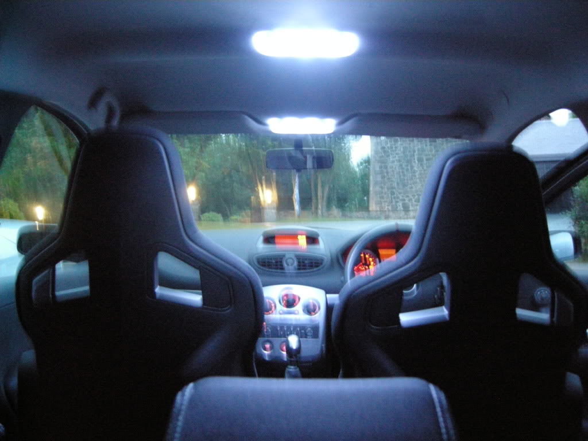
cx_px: 294
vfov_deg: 39.7
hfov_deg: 51.4
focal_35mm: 36
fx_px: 612
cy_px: 220
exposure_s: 1/1.2
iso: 800
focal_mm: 7.5
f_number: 2.7
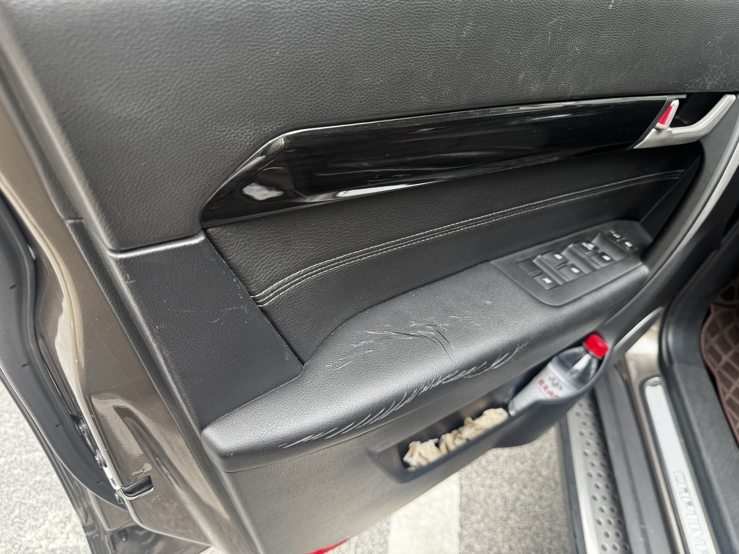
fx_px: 512
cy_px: 277
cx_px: 370
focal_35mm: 24
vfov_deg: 56.8
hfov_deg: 71.6
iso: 125
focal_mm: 6.76
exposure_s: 1/121
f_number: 1.78
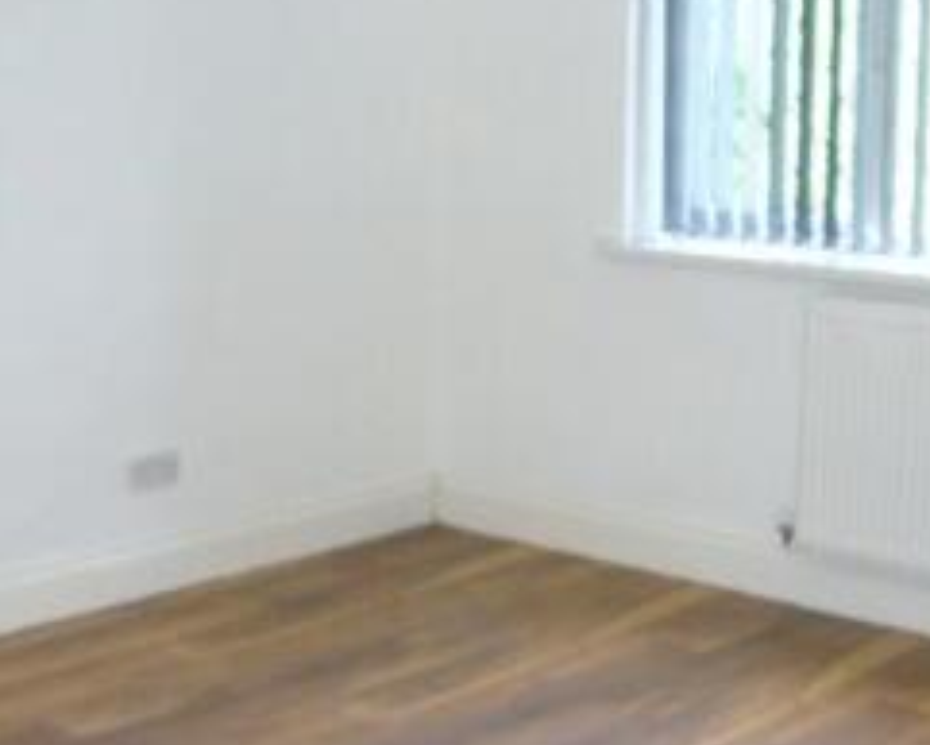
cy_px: 446
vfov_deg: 23.1
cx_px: 438
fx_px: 1817
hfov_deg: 28.7
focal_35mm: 66
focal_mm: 4.6
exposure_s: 1/30
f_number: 2.8
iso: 160
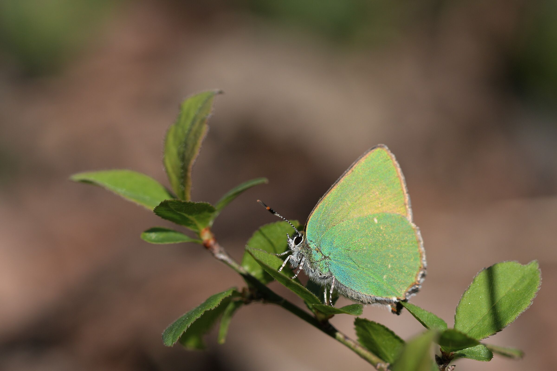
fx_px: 2088
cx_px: 278
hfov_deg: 15.2
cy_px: 186
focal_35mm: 135
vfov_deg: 10.2
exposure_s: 1/1000
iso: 100
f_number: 4.5
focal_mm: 90
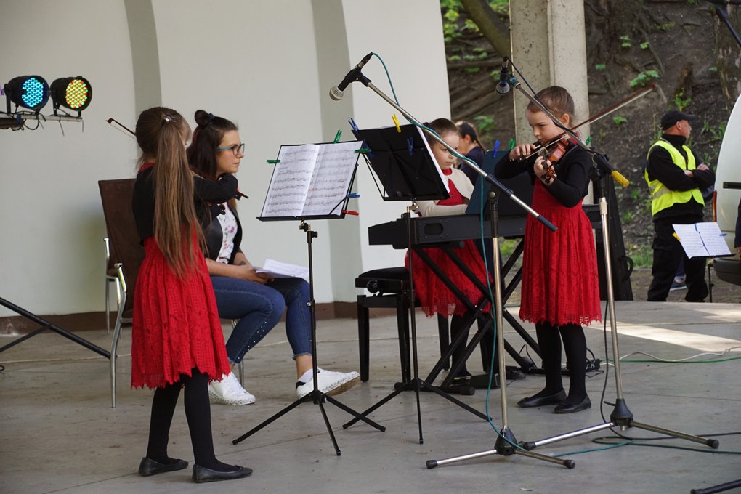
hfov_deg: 22.6
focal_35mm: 90
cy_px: 247
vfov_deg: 15.2
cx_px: 370
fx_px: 1852
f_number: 5
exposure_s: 1/160
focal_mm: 60
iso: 500
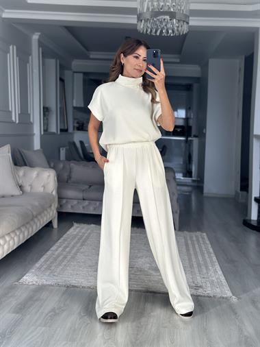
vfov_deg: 39.6
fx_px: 480
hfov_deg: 30.3
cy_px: 174
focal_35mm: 48
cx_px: 130
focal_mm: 6.86
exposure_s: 1/172
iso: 100
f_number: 1.78
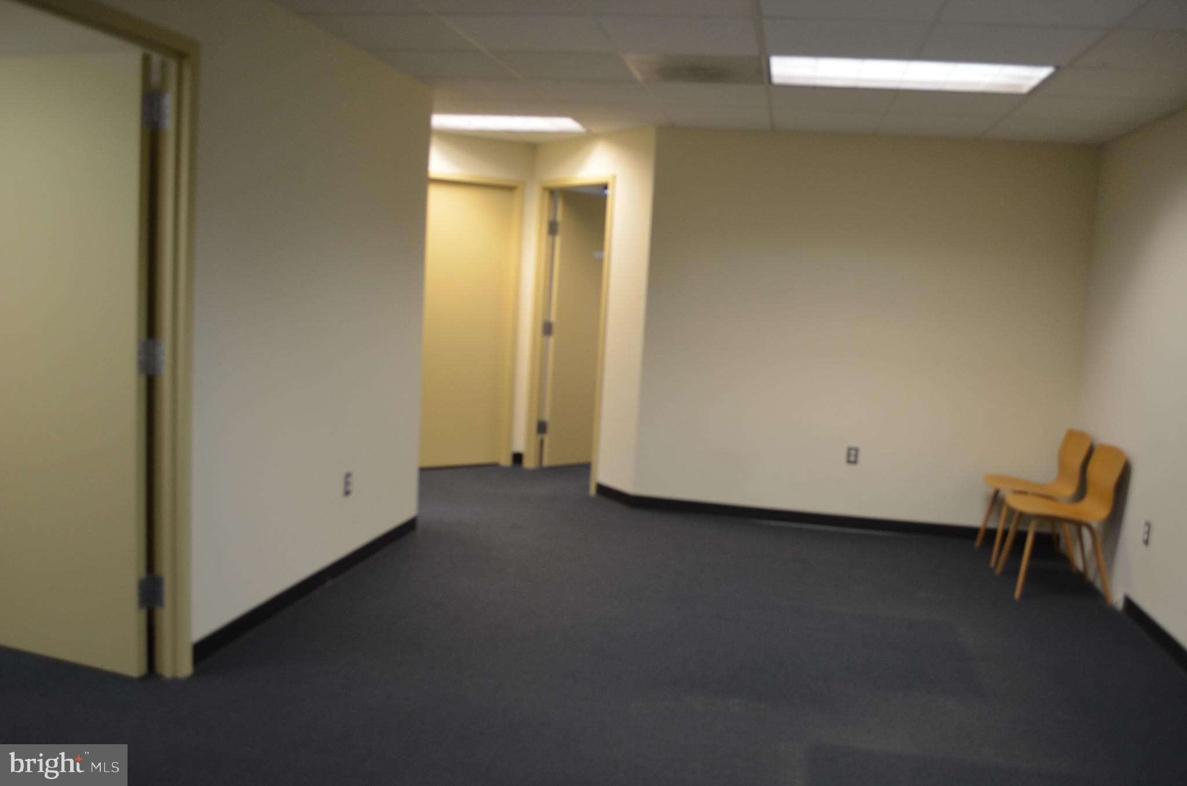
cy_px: 393
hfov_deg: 62.0
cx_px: 594
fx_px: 987
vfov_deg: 43.4
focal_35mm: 30
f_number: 4
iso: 720
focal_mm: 20
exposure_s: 1/60
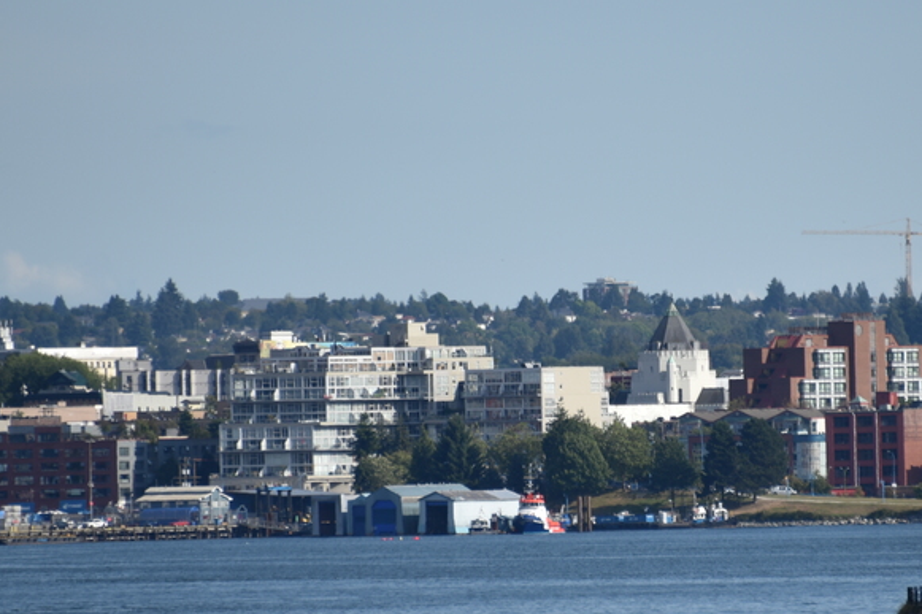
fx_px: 16923
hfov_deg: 3.1
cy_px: 368
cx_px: 609
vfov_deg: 2.1
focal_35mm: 661
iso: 110
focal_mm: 300
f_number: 5.6
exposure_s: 1/640
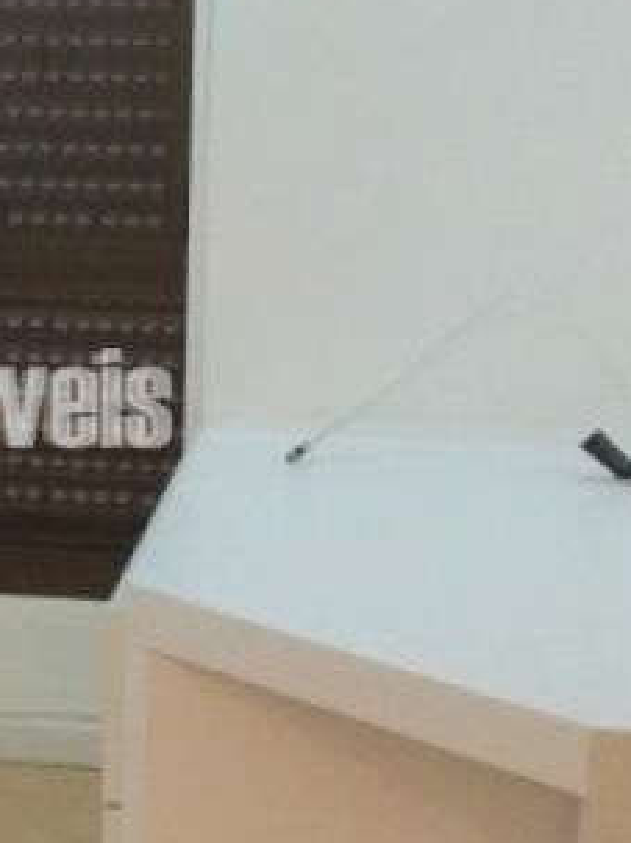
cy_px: 406
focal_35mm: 92
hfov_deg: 15.6
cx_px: -89
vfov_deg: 21.3
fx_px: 2238
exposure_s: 1/30
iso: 320
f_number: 2.2
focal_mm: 4.15
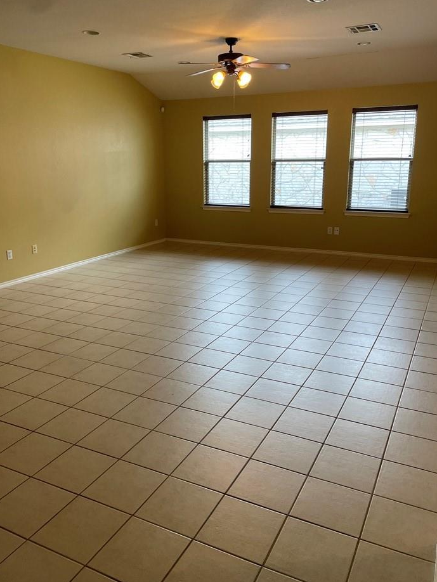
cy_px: 270
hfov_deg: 48.2
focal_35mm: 29
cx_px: 210
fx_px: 488
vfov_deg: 61.6
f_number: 1.6
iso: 100
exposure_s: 1/120
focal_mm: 4.2
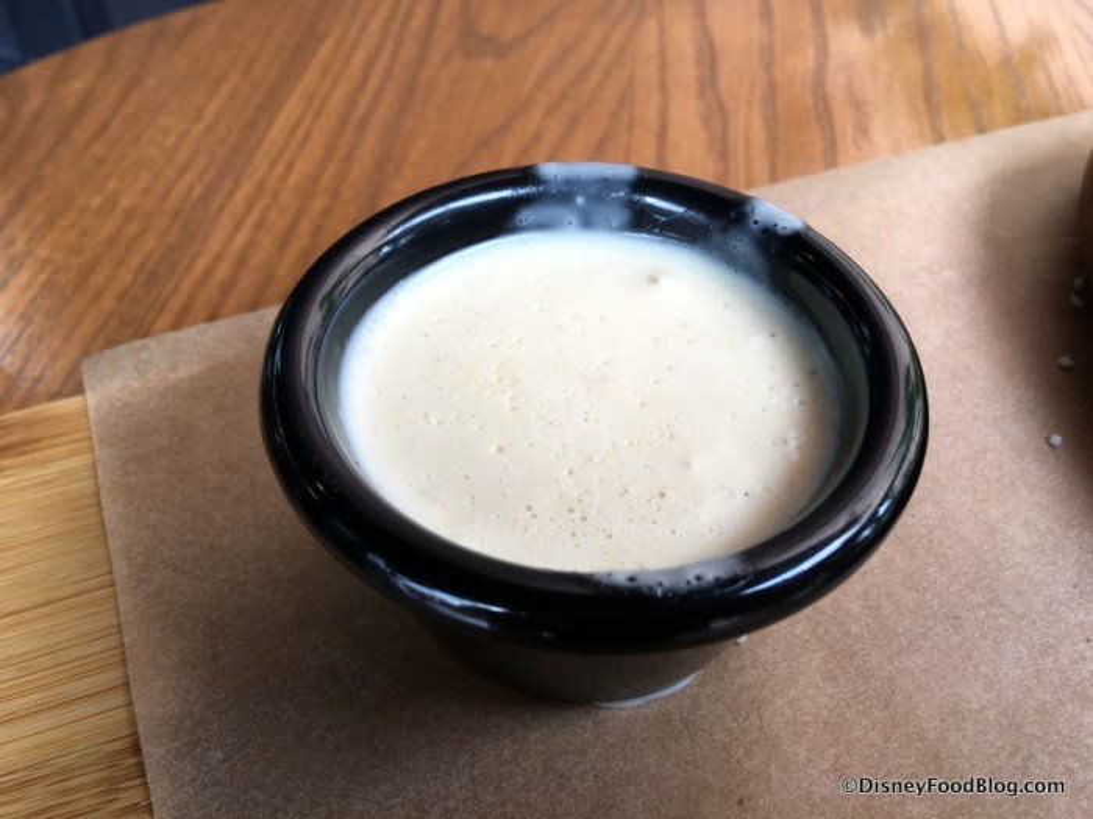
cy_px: 410
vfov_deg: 48.2
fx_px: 916
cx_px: 546
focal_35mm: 29
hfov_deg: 61.7
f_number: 2.2
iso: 32
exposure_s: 1/120
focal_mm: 4.15
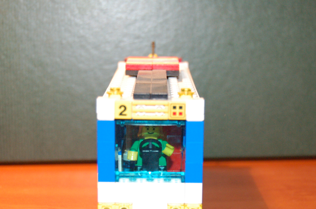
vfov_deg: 17.4
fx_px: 683
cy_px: 140
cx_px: 149
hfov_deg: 26.0
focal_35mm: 78
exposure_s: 1/60
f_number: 4.8
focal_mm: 38
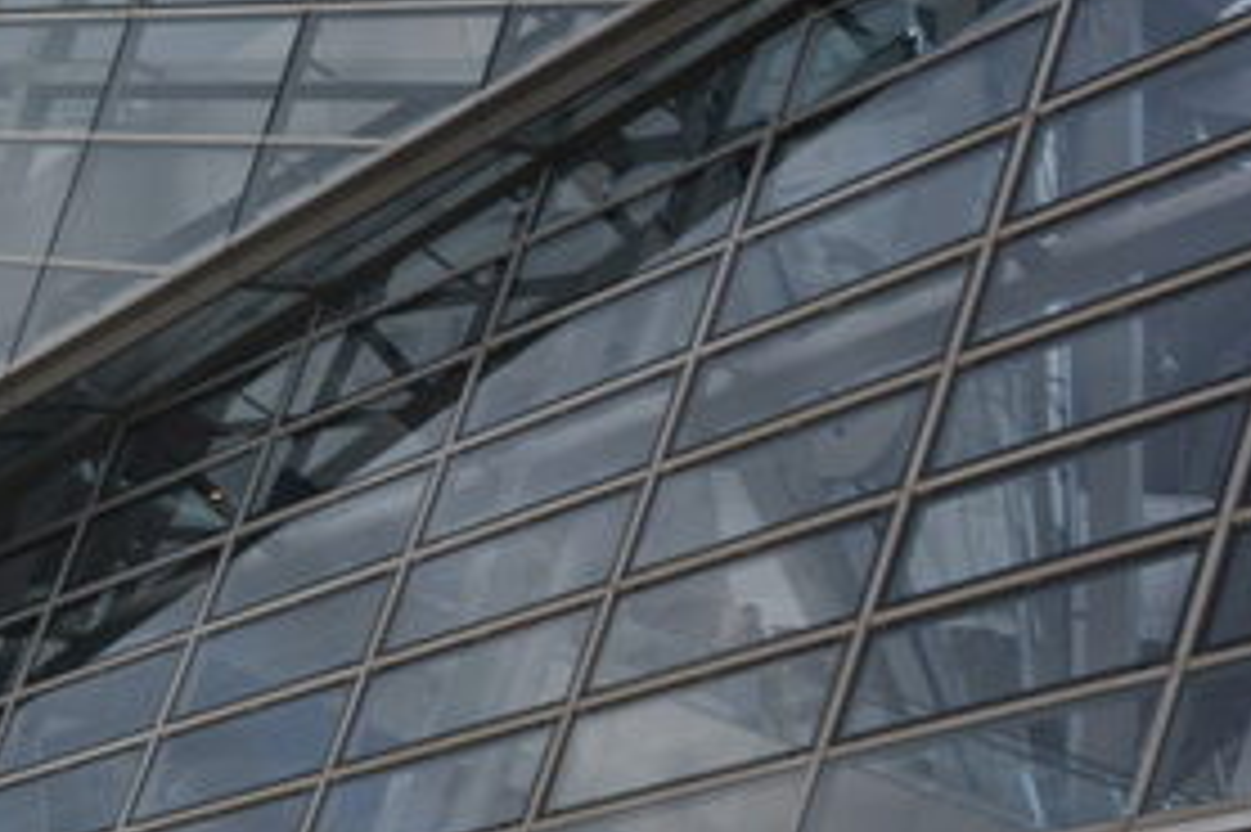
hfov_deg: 22.7
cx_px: -495
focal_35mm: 77
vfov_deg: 17.7
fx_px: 2674
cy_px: 486
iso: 320
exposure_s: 1/800
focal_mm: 18
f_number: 3.5
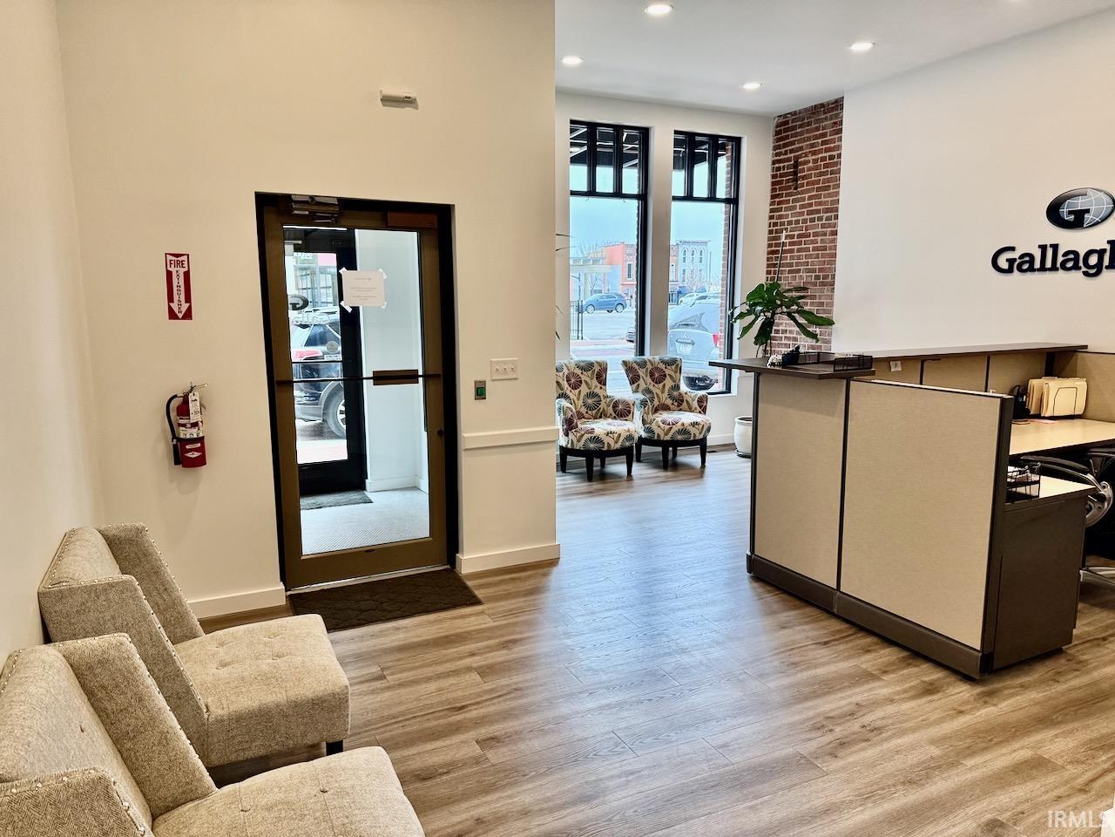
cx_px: 558
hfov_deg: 71.6
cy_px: 418
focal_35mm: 24
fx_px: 773
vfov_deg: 56.8
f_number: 1.78
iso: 200
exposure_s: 1/230
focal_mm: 6.76
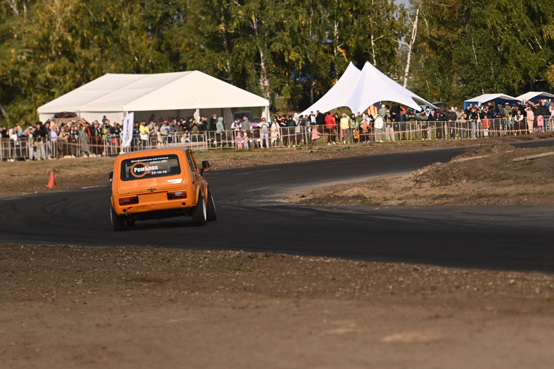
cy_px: 184
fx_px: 2816
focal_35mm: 183
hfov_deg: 11.2
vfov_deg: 7.5
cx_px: 277
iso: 1000
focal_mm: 122
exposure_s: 1/32000
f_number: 2.8
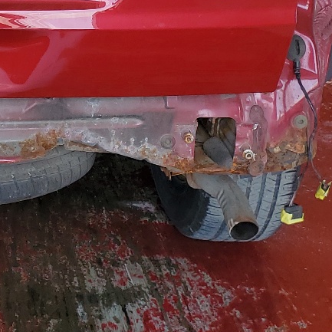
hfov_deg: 19.2
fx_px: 922
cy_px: -110
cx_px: -74
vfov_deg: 18.8
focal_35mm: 85
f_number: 1.5
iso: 50
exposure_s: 1/333
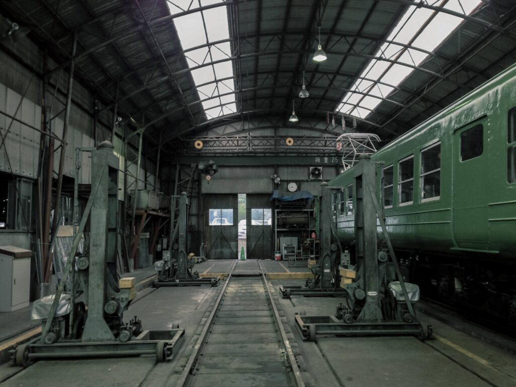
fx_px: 492
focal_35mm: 33
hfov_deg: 55.4
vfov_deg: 42.9
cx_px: 258
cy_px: 194
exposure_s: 1/20
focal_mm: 4.13
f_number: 2.4
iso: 160
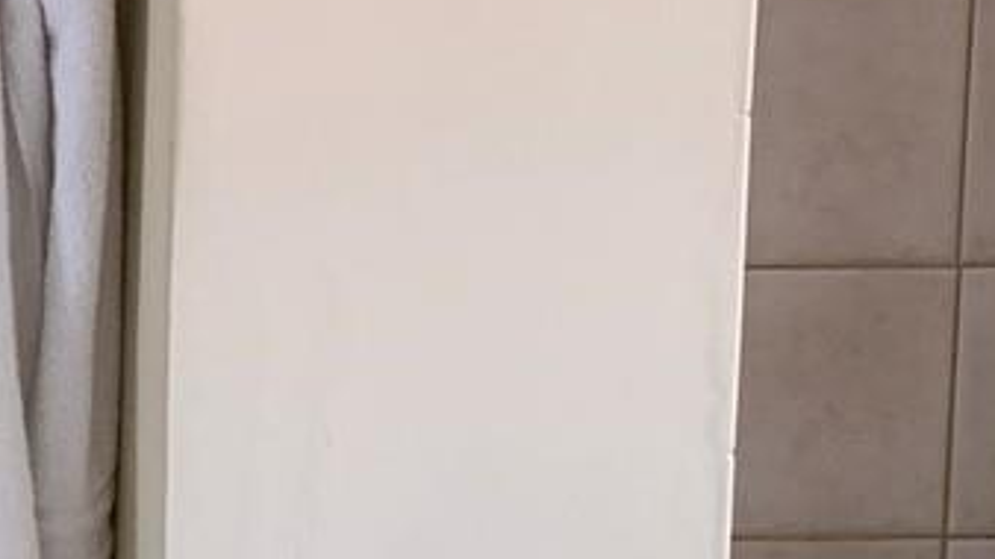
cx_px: -615
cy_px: -24
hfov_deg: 14.6
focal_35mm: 134
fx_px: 3535
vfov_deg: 9.0
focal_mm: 4.25
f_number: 1.8
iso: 100
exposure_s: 1/70
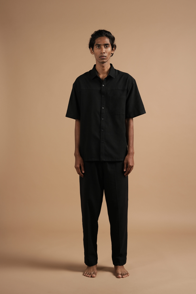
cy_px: 147
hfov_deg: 21.9
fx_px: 506
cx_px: 98
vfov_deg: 32.4
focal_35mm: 62
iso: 320
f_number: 10
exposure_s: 1/125
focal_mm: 62
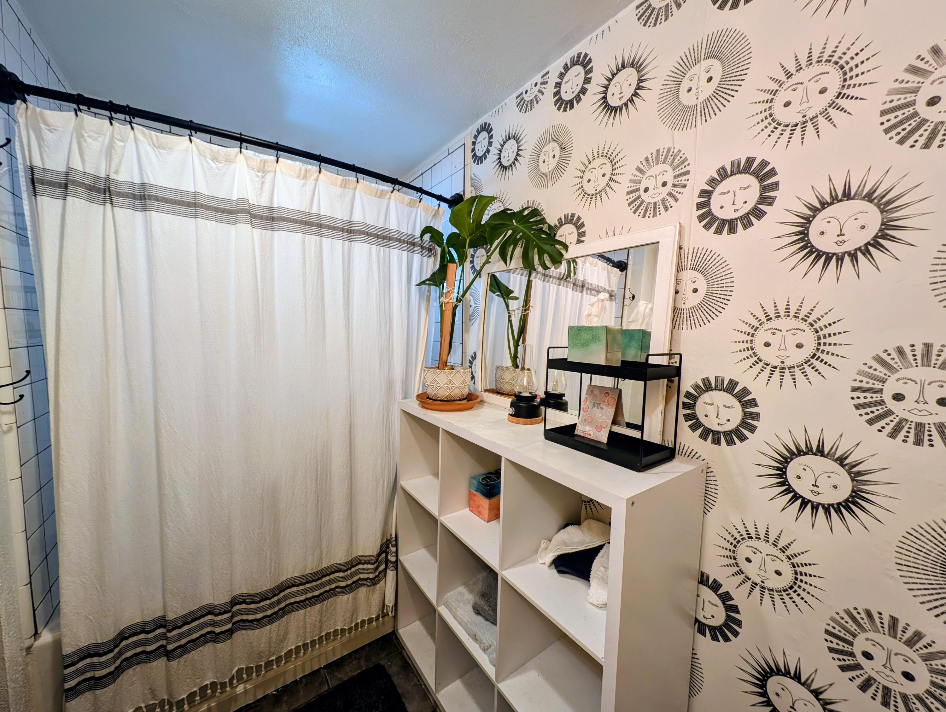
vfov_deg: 94.6
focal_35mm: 12
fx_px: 328
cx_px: 473
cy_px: 356
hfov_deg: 110.5
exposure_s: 1/24
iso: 75
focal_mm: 2.23
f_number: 1.95
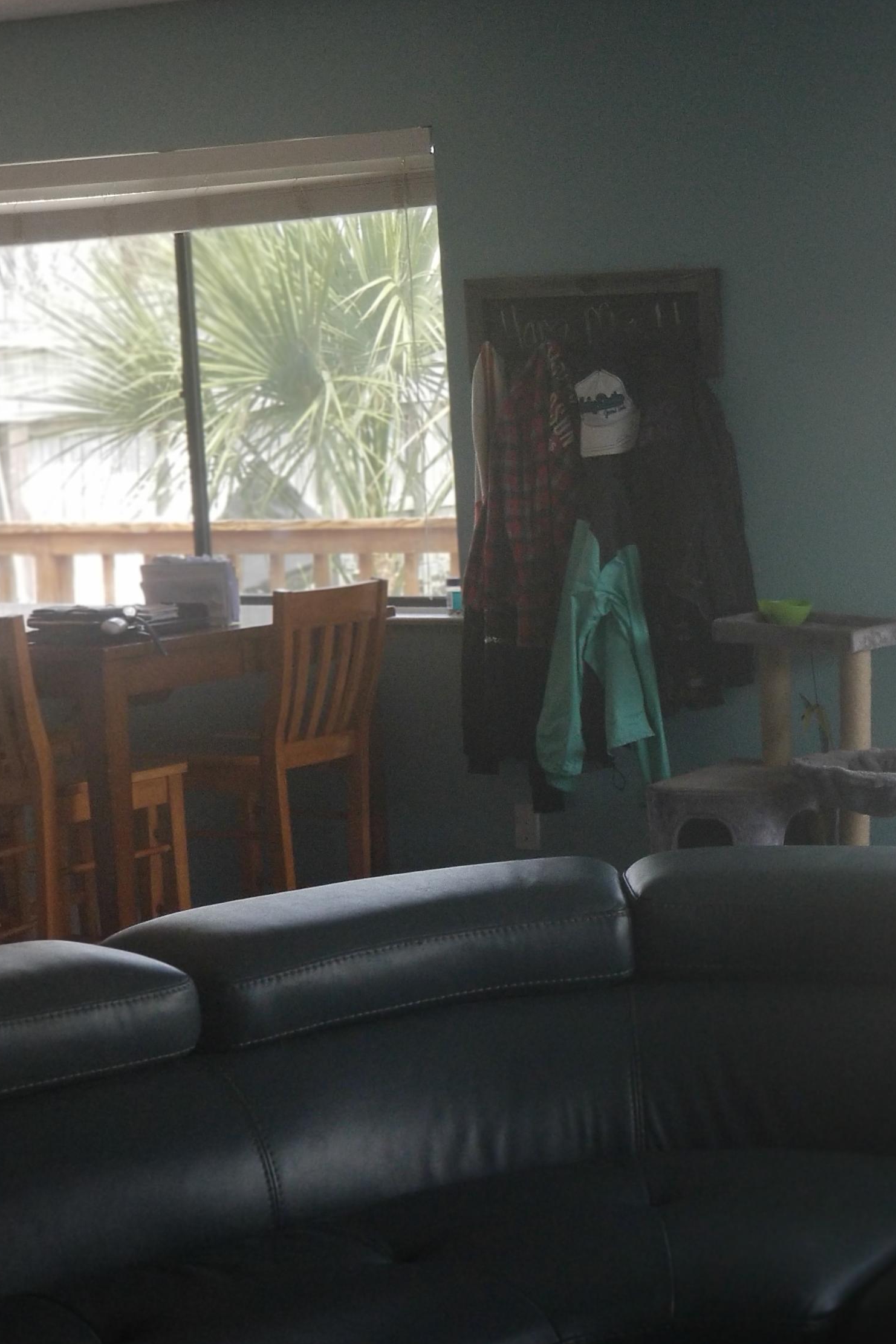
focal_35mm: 73
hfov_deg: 18.3
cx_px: 823
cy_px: 667
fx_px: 2725
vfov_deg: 27.7
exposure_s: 1/60
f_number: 2.4
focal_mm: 6
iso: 25
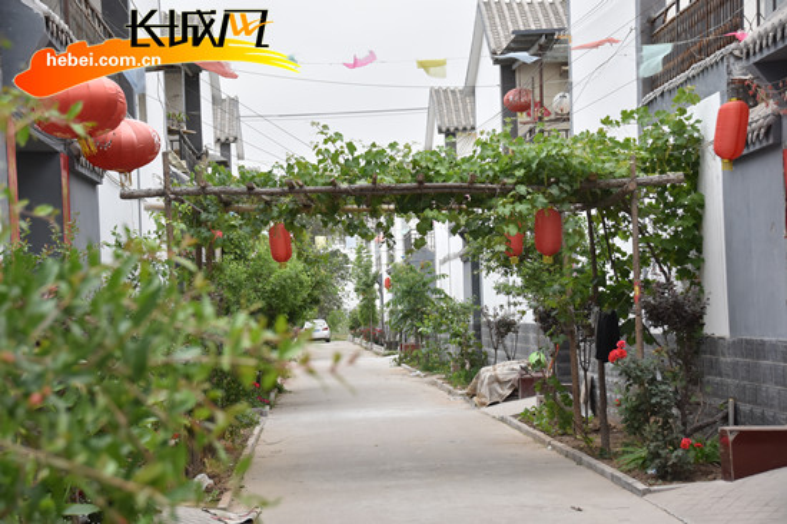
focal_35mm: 93
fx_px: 2032
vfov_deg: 14.7
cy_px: 262
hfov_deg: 21.9
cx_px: 394
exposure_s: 1/500
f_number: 8
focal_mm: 62
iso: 560
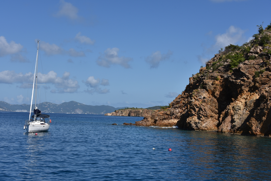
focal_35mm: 56
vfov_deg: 24.2
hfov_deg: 35.6
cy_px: 90
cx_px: 136
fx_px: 422
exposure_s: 1/400
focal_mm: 56
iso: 100
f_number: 10
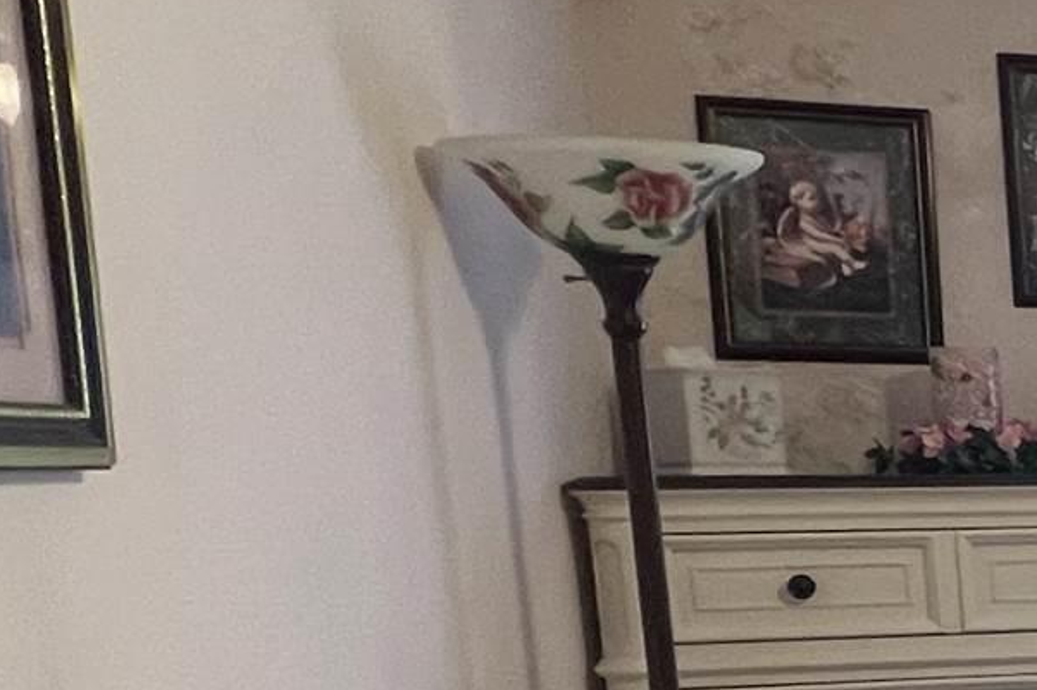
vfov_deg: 18.8
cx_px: 2002
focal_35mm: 69
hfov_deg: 19.3
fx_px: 1987
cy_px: 804
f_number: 1.8
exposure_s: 1/60
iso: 250
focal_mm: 1.57
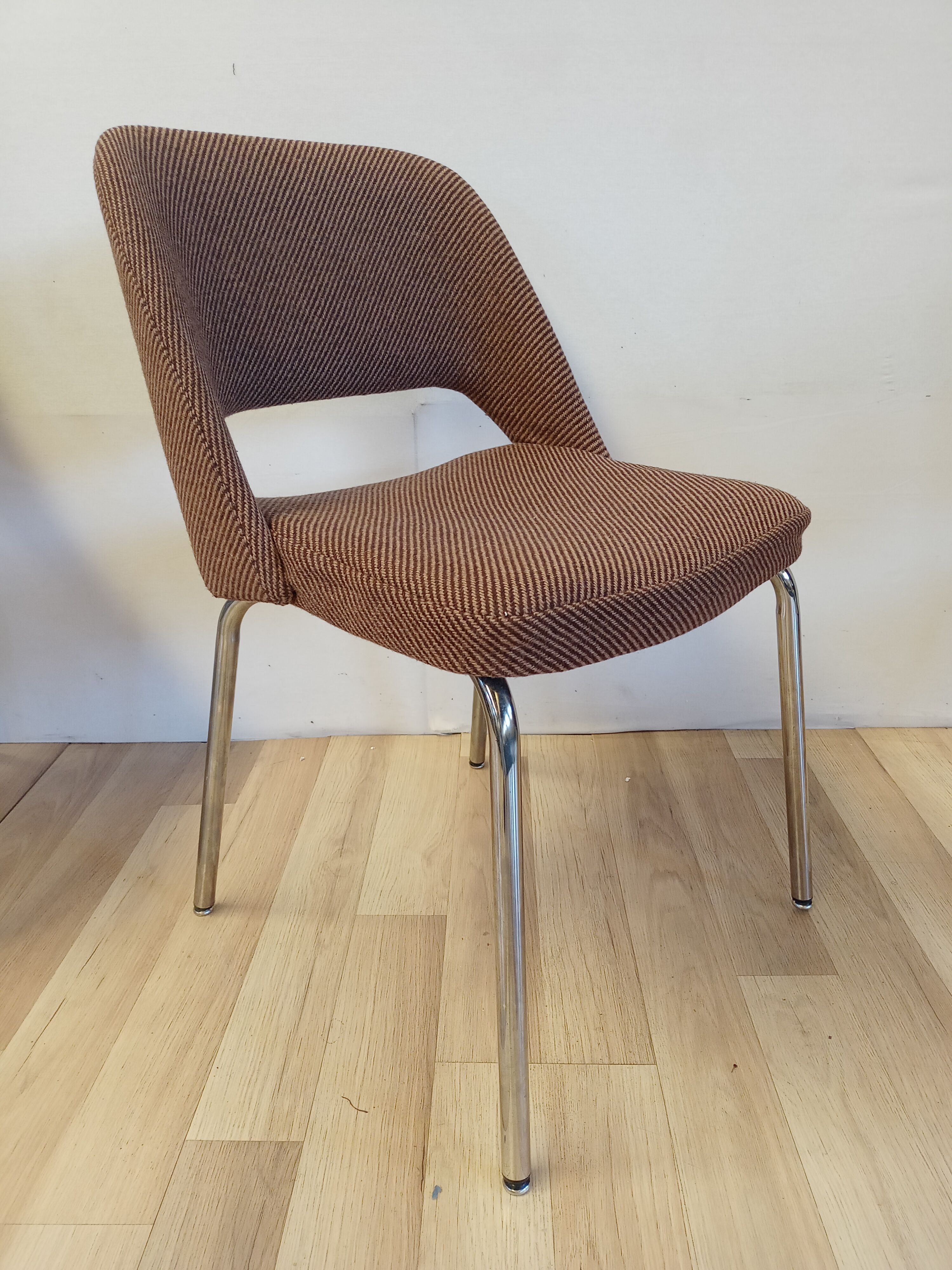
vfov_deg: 63.4
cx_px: 476
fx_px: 1027
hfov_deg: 49.7
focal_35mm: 28
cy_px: 635
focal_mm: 3.77
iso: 337
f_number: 1.79
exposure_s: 1/50
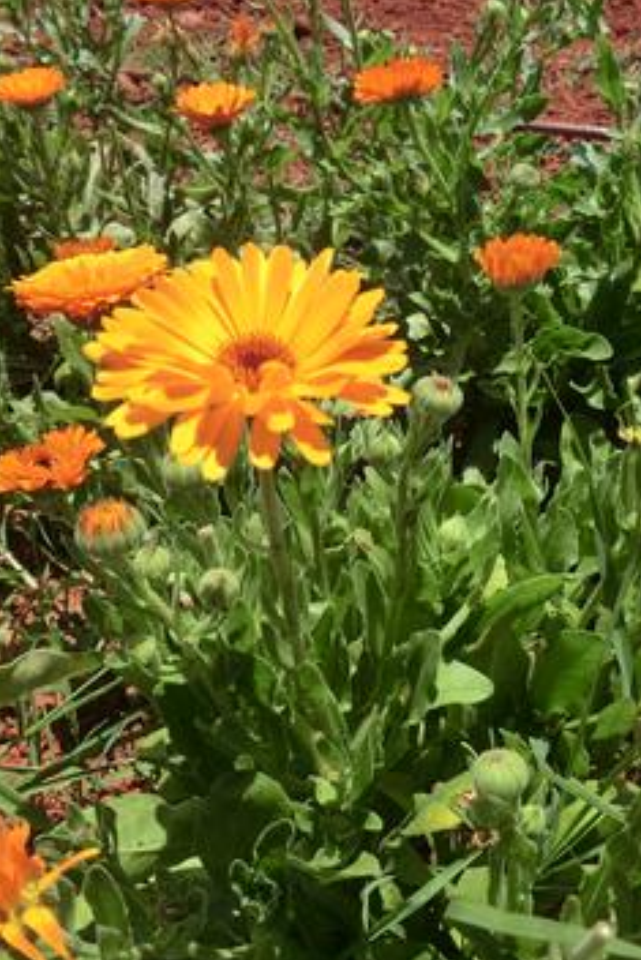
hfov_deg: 38.5
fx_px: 907
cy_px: 477
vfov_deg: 55.8
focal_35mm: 34
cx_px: 428
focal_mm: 4.3
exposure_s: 1/250
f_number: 7.5
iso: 80
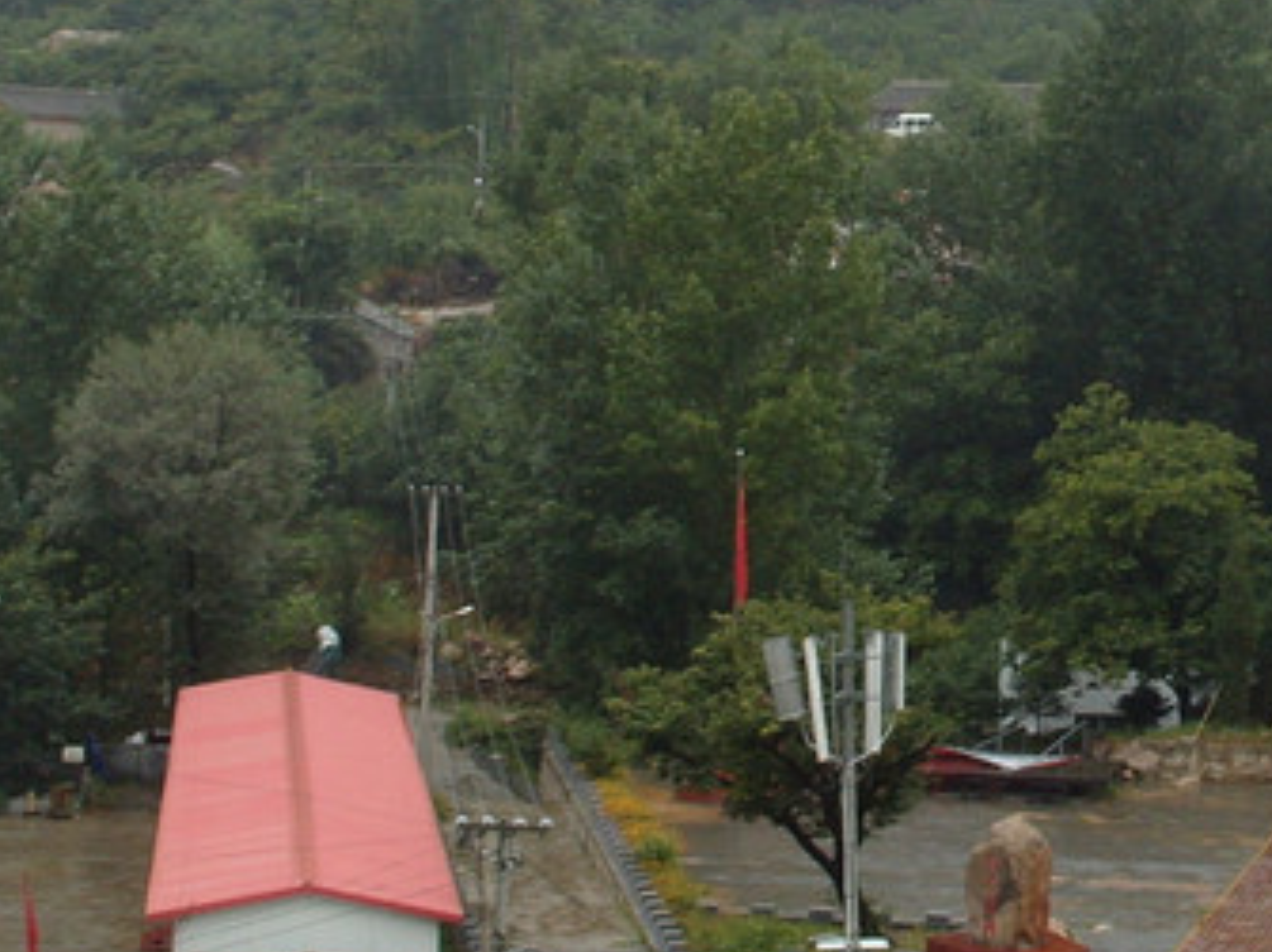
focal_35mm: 107
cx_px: 1143
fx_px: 3930
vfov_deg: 13.7
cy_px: 95
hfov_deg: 18.1
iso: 100
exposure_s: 1/90
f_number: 6.8
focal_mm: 7.8
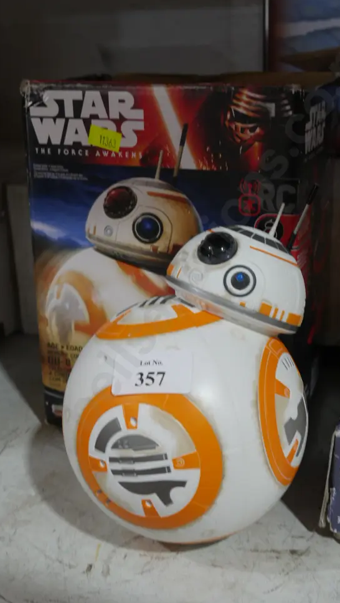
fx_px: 737
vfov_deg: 44.6
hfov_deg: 26.0
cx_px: 180
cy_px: 287
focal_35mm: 46
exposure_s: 1/60
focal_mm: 20
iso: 800
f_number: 5.6
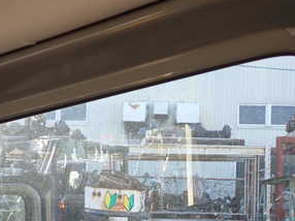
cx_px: 136
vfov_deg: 22.6
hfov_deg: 30.7
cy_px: 206
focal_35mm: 63
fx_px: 536
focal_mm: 5.4
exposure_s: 1/100
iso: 100
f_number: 2.3
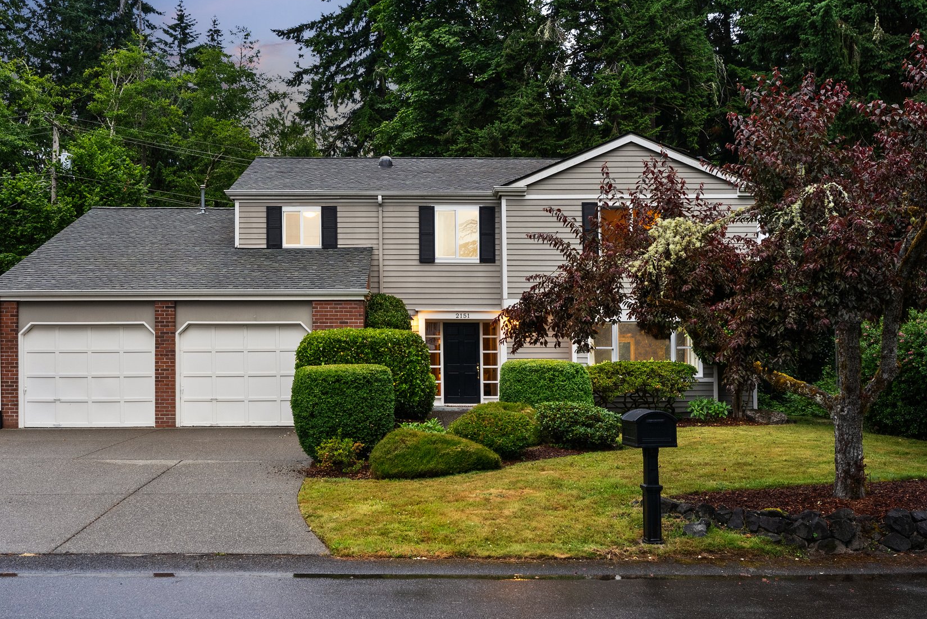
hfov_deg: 53.0
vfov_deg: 36.9
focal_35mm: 36
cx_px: 422
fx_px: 927
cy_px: 295
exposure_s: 1/6
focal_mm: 29
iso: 500
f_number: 9
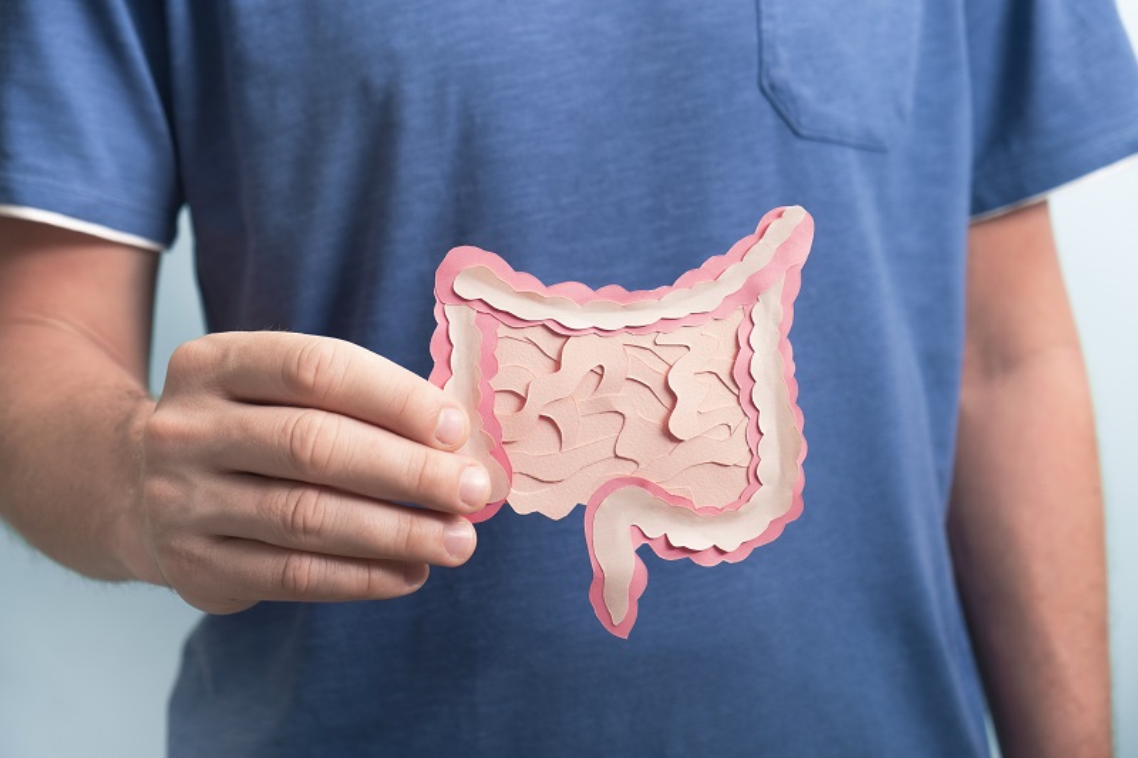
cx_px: 569
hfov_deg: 24.5
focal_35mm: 83
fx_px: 2623
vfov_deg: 16.4
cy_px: 379
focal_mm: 55
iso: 100
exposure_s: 1/160
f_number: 5.6
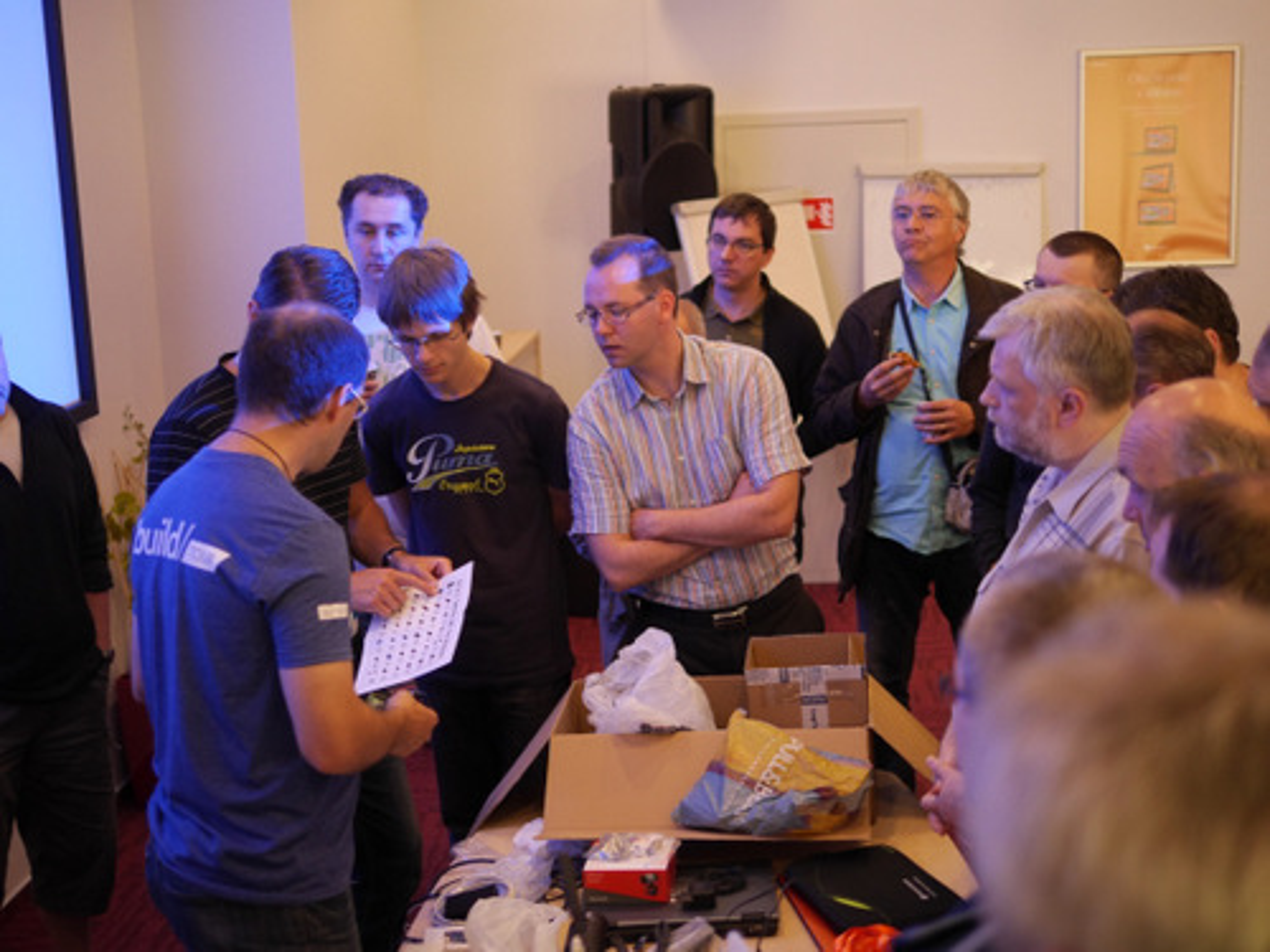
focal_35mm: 50
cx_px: 635
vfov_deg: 29.1
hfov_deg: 38.2
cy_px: 476
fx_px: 1834
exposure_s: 1/60
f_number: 1.4
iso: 800
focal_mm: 25
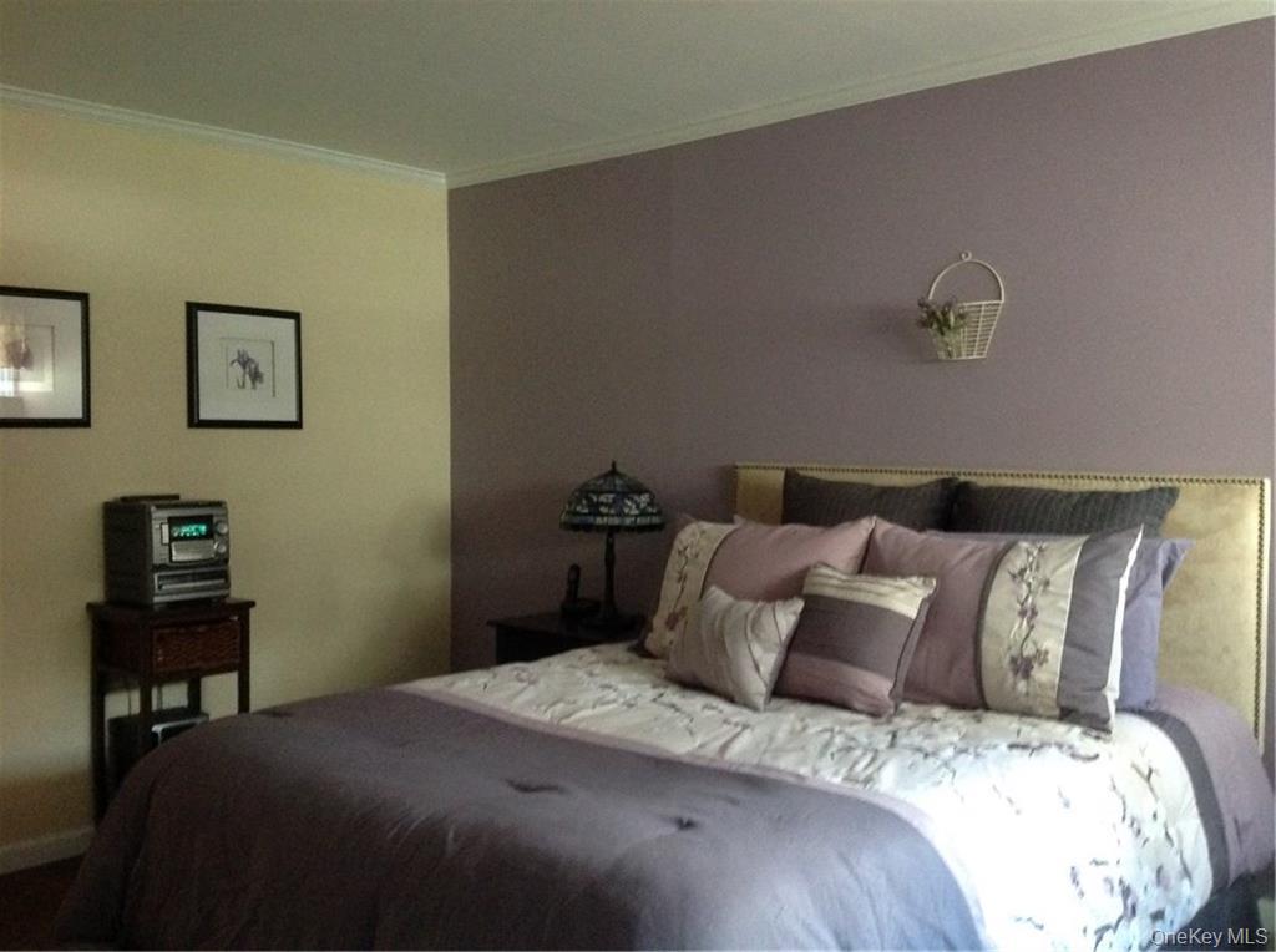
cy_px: 476
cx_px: 638
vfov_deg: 40.6
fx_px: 1288
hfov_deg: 52.7
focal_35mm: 35
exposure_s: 1/15
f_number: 2.4
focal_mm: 4.28
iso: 500
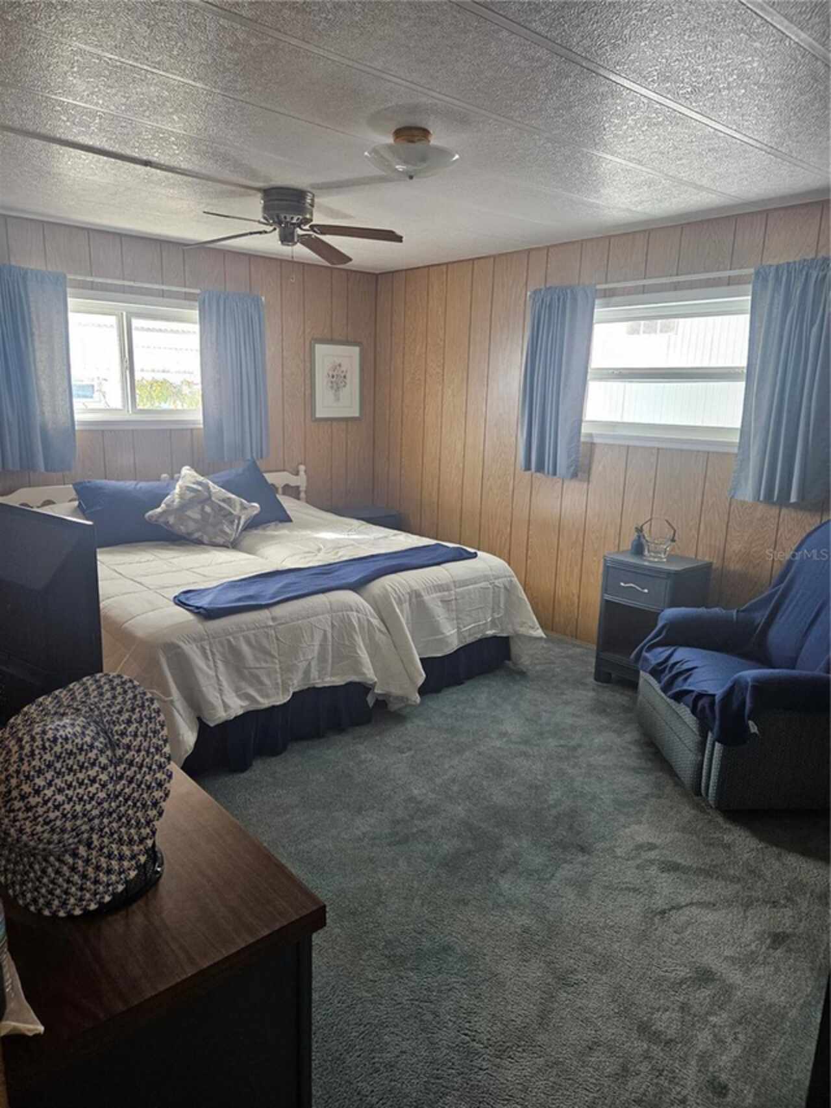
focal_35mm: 23
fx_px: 736
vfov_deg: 73.9
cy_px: 554
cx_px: 416
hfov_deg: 58.9
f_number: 1.8
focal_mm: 5.4
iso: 320
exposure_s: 1/120
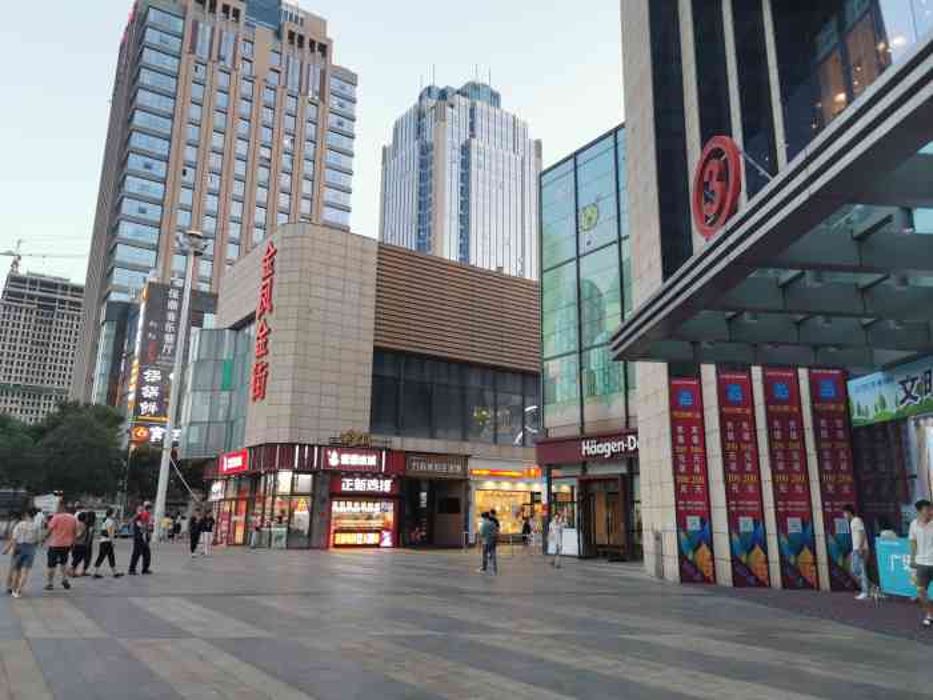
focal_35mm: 27
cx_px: 466
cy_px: 350
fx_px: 728
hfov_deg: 65.3
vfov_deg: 51.4
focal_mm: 5.56
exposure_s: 1/100
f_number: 1.6
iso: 100
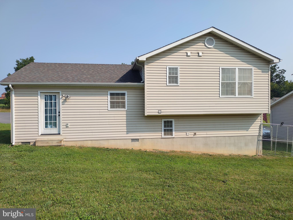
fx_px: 212
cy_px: 110
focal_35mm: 25
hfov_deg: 69.4
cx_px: 146
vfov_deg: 54.9
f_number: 1.79
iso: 50
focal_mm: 4.7
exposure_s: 1/672
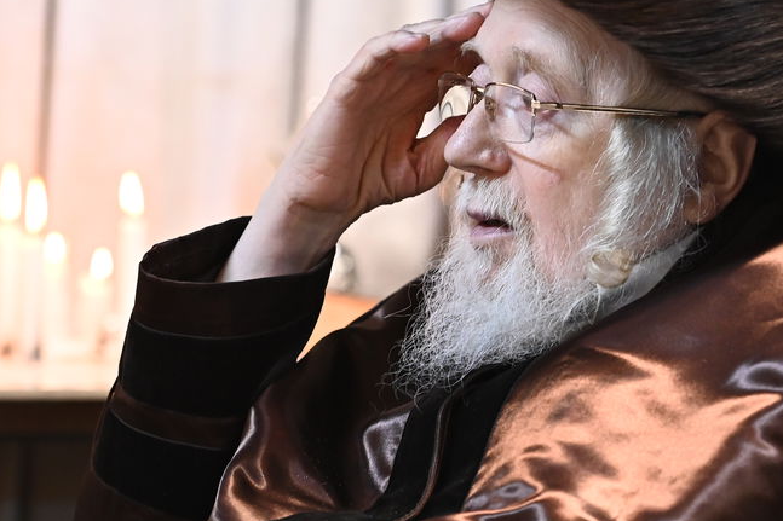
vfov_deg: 5.8
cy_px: 150
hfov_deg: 8.7
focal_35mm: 238
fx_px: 5175
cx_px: 439
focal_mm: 110
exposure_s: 1/250
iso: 2500
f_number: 4
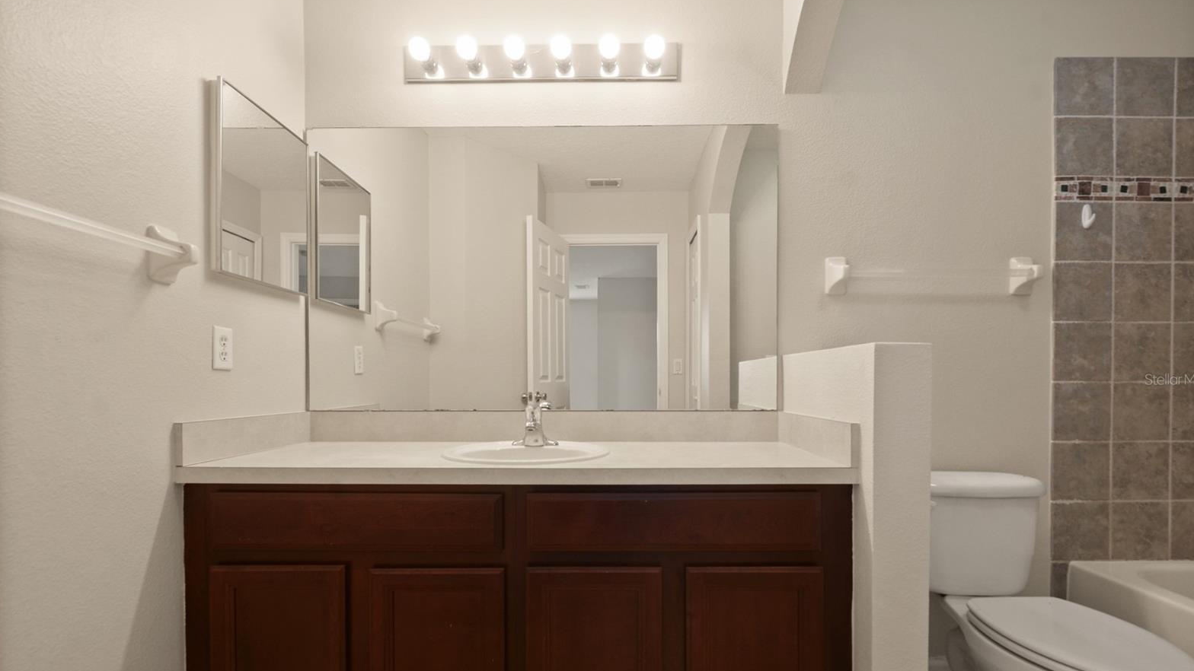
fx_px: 507
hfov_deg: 99.4
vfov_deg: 66.8
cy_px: 379
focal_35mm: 16
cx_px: 603
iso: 200
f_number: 8
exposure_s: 1/4
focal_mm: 10
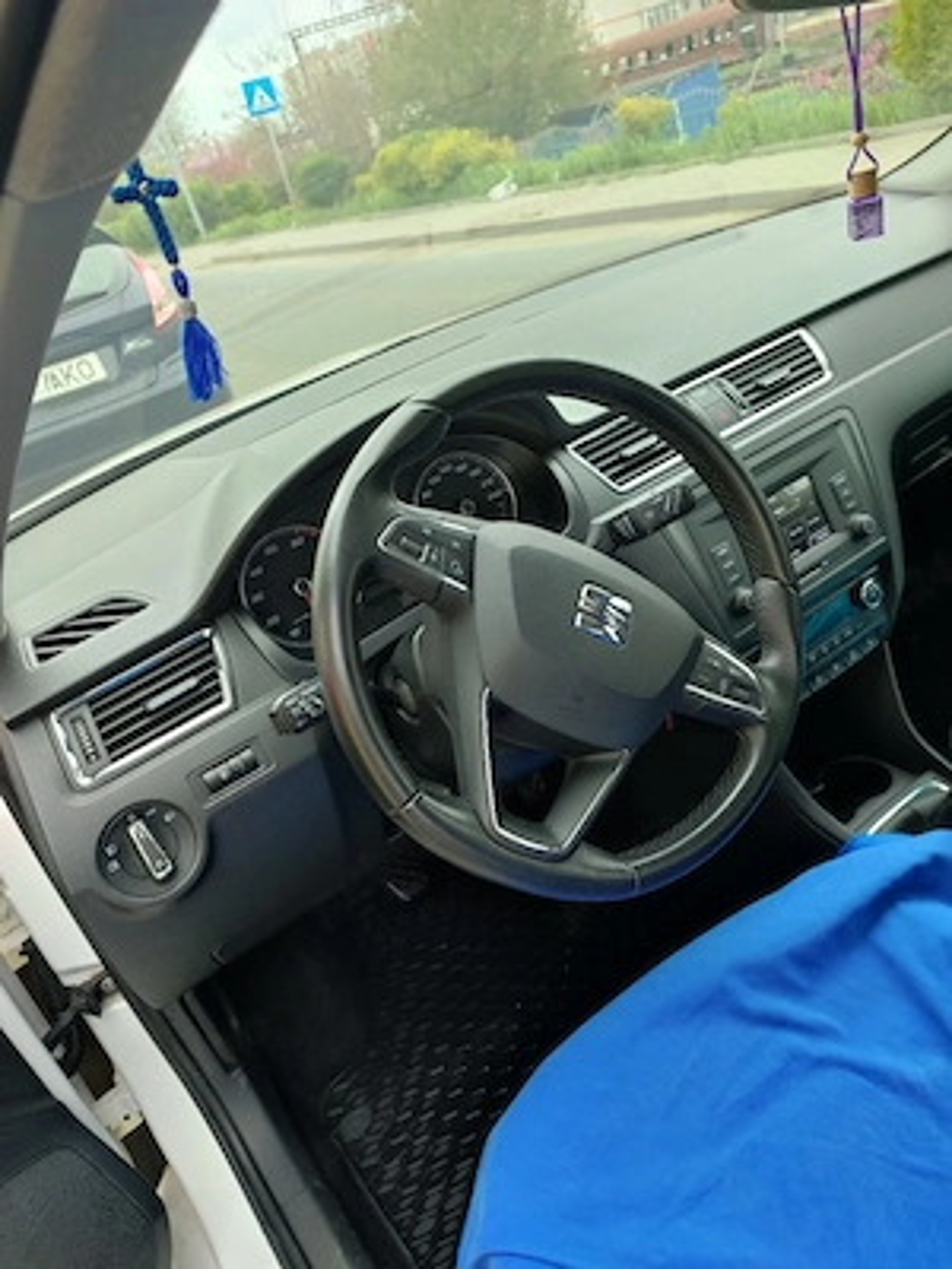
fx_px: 917
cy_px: 634
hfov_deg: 54.9
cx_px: 476
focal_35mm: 25
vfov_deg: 69.4
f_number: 1.9
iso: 115
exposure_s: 1/50
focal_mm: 6.04
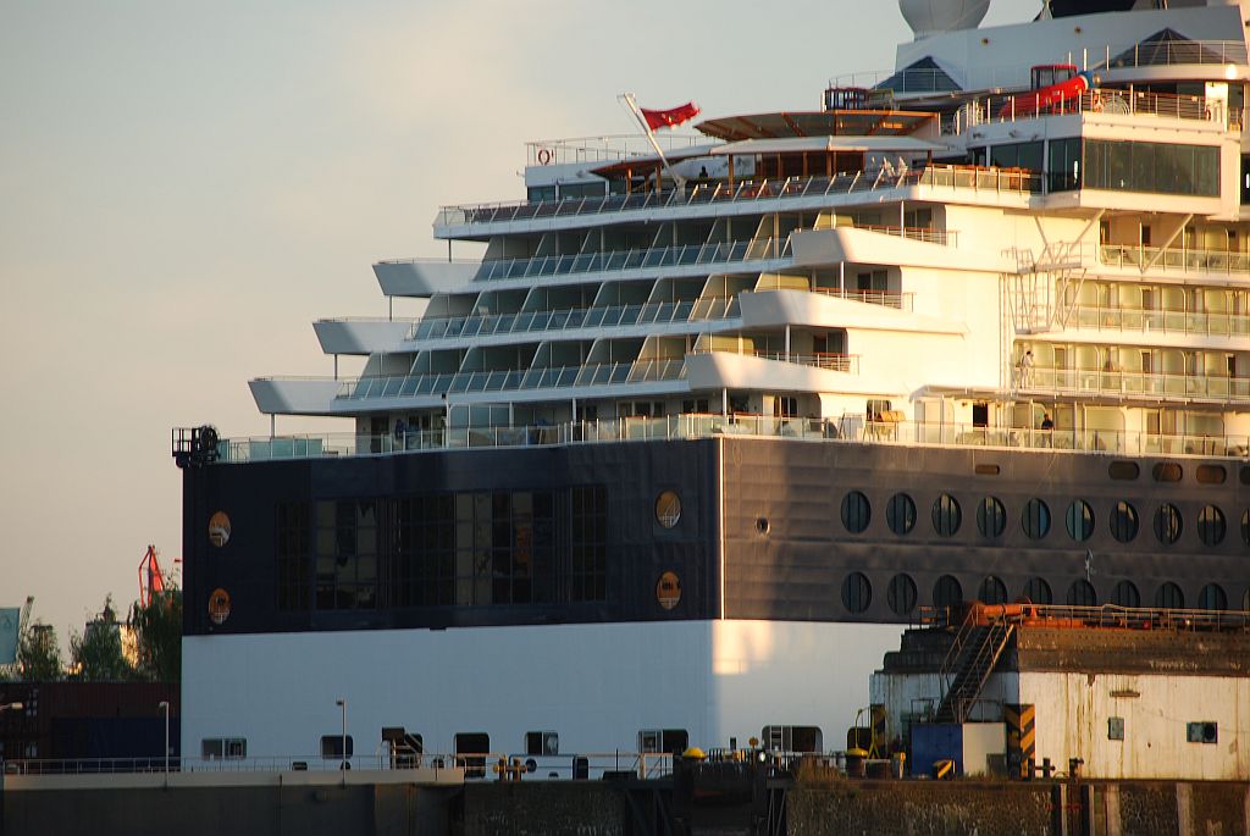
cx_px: 625
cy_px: 418
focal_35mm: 202
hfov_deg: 10.1
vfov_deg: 6.8
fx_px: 7038
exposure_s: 1/80
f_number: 5.6
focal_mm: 135
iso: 100
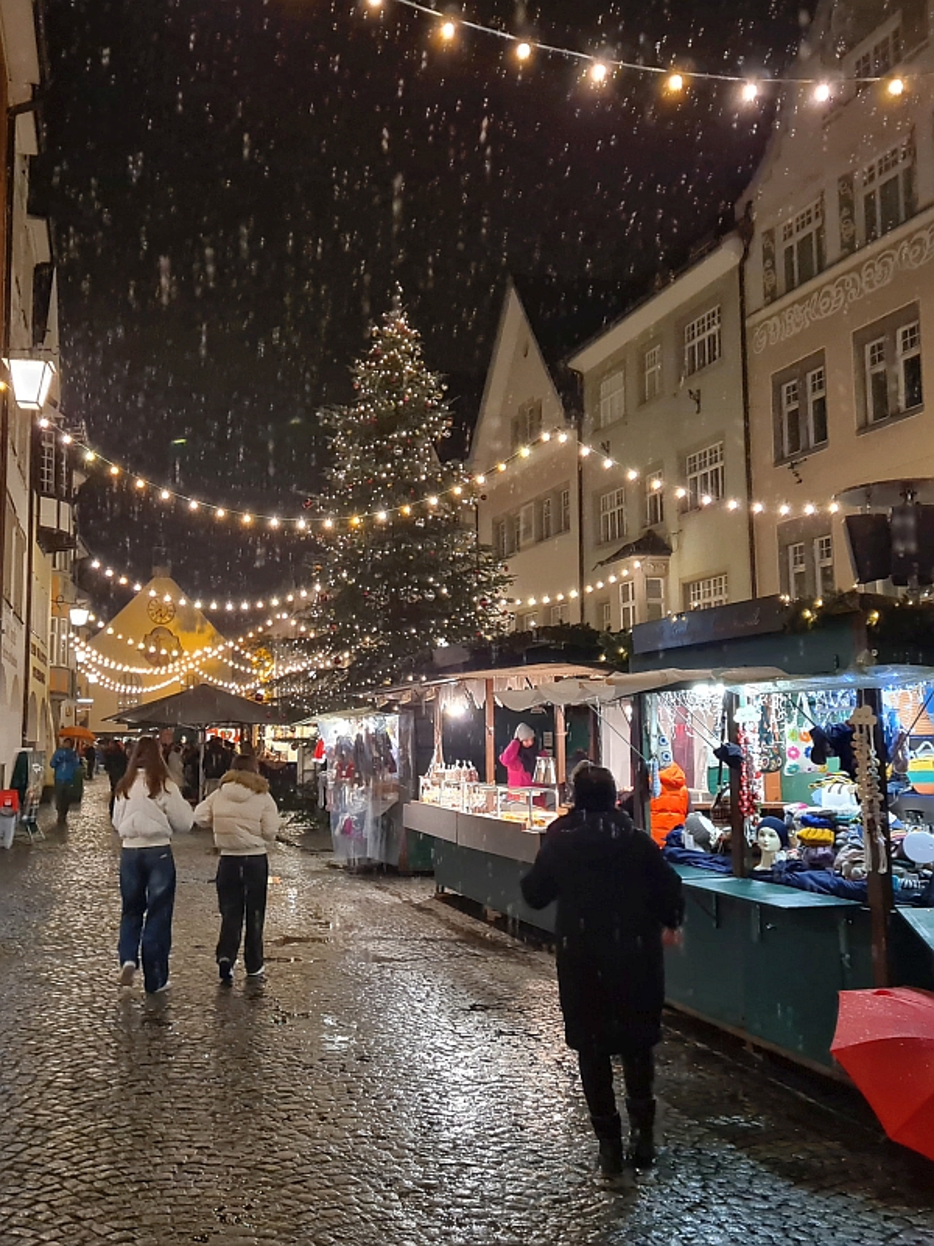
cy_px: 623
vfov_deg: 67.3
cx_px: 467
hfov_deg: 53.1
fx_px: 935
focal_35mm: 26
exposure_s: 1/50
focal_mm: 5.4
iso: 640
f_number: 1.8
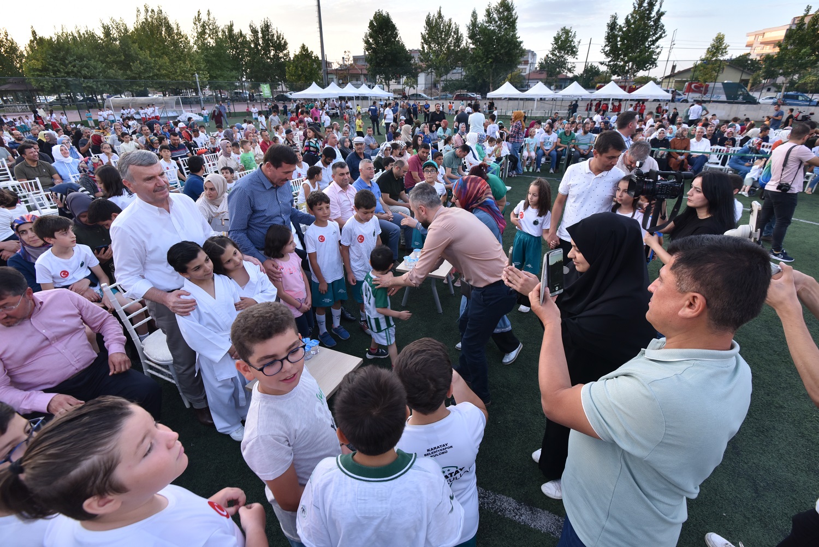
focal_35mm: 16
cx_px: 410
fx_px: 364
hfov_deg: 96.7
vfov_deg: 73.8
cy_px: 274
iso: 400
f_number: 6.3
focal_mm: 16
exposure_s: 1/80
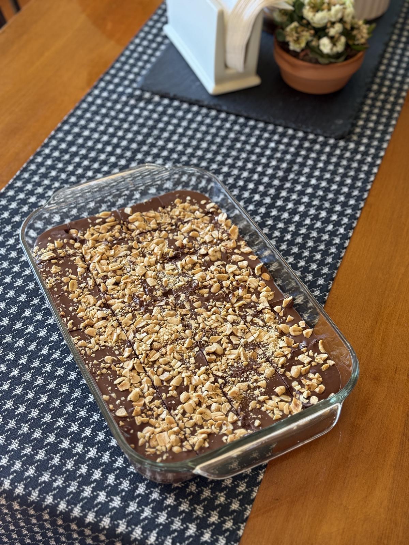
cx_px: 204
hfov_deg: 30.3
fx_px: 756
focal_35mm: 48
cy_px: 272
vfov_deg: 39.7
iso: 100
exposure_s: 1/96
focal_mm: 6.76
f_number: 1.78
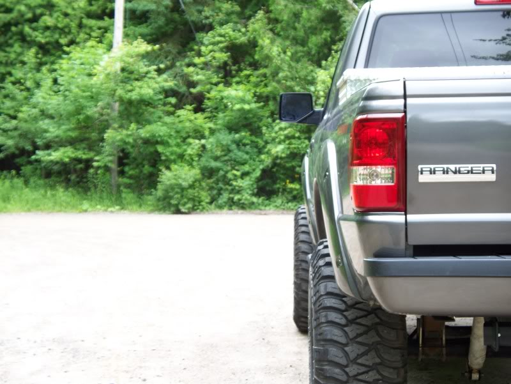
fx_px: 1182
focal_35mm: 80
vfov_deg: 18.5
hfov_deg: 24.4
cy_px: 192
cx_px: 256
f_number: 3.4
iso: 125
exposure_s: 1/100
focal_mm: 16.86
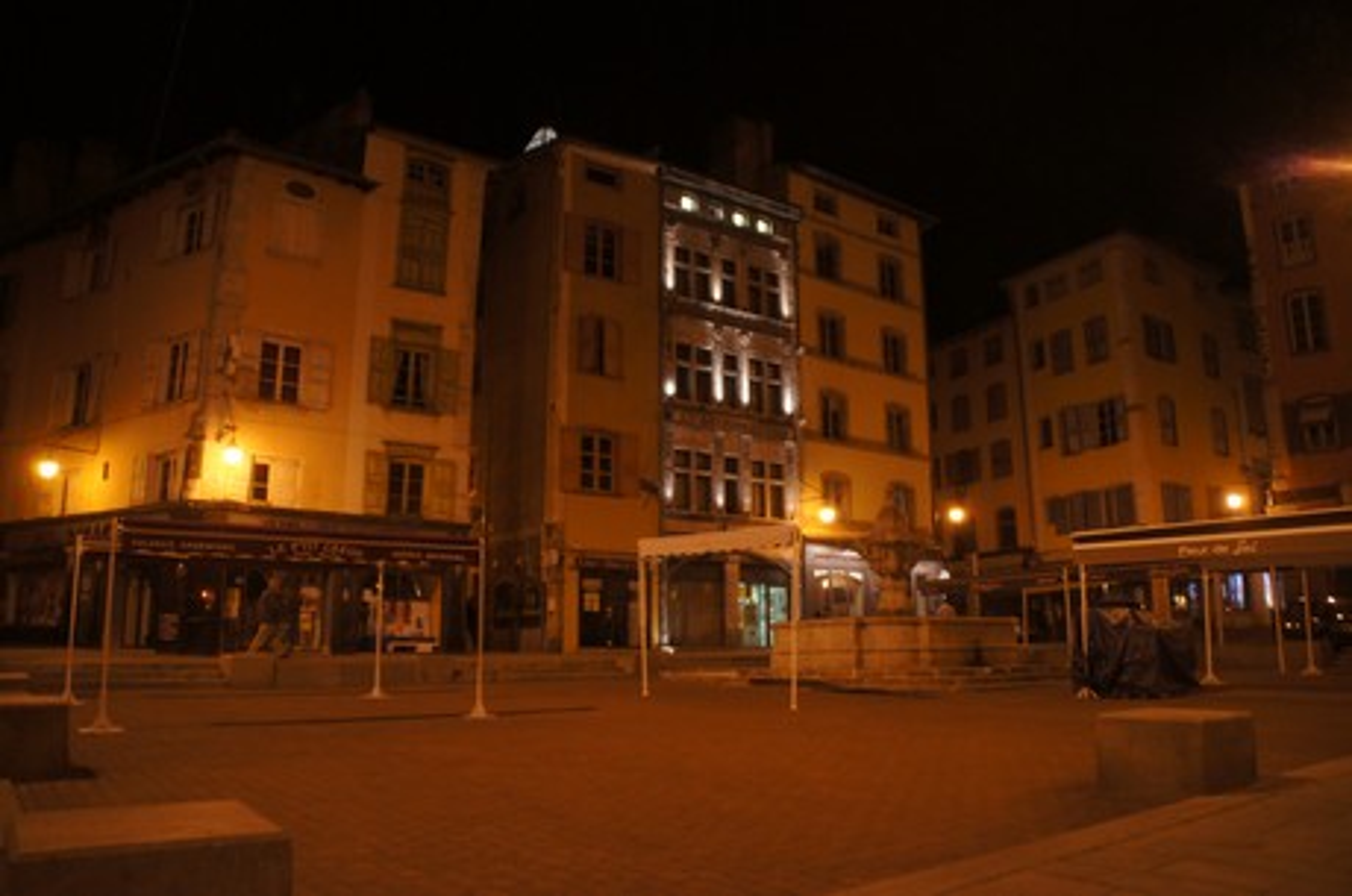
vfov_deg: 47.8
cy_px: 448
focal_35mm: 27
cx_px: 676
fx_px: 1012
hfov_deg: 67.5
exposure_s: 1/30
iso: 1000
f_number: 3.5
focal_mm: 18
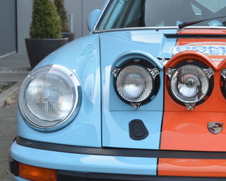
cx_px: 211
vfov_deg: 15.2
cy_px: 95
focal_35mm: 101
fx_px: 676
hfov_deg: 18.6
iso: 800
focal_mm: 30
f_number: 4.5
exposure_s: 1/50
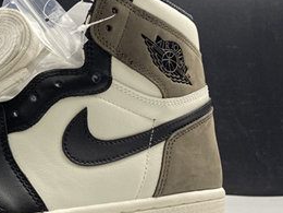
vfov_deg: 21.0
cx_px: -44
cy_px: 115
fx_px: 572
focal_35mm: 70
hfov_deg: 25.4
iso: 50
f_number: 1.8
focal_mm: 4.25
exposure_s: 1/100
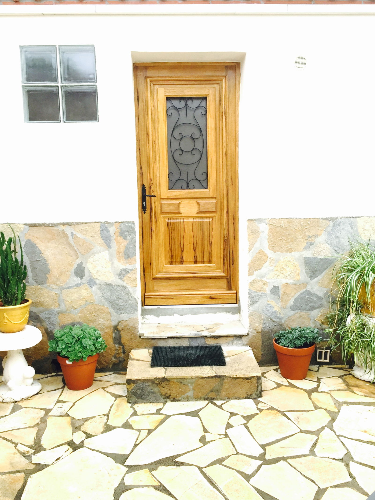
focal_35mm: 29
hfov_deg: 48.2
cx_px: 188
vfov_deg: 61.6
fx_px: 419
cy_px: 250
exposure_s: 1/107
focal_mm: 4.15
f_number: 2.2
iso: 32
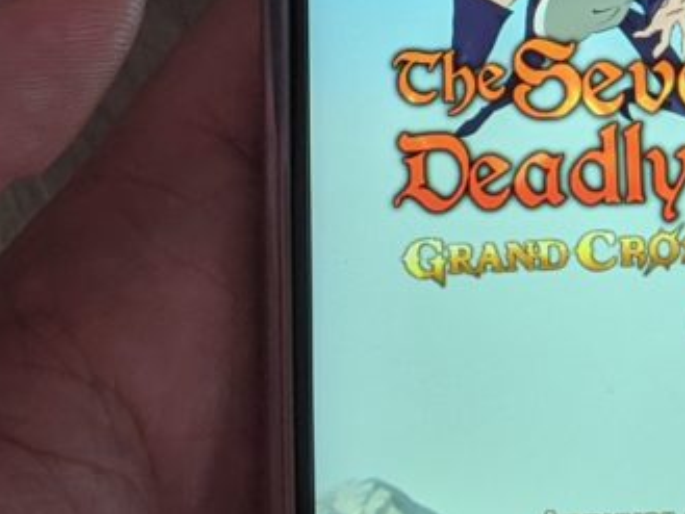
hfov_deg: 15.5
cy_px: -241
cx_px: 581
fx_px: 2494
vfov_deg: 11.3
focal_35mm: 126
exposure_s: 1/99.9
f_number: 1.8
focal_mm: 4.44
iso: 105
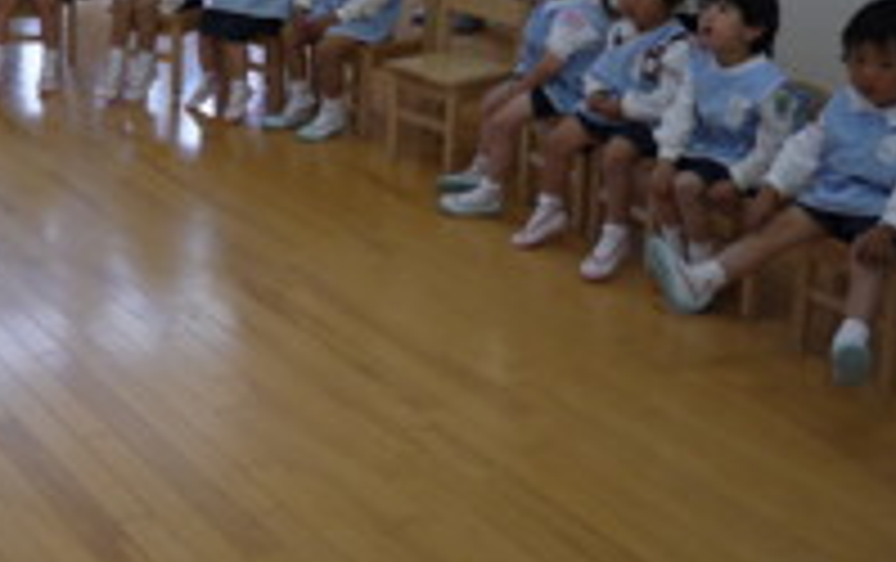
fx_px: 1638
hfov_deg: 29.5
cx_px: 117
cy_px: -40
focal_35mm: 67
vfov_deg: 18.8
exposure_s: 1/200
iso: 160
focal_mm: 14
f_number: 2.5
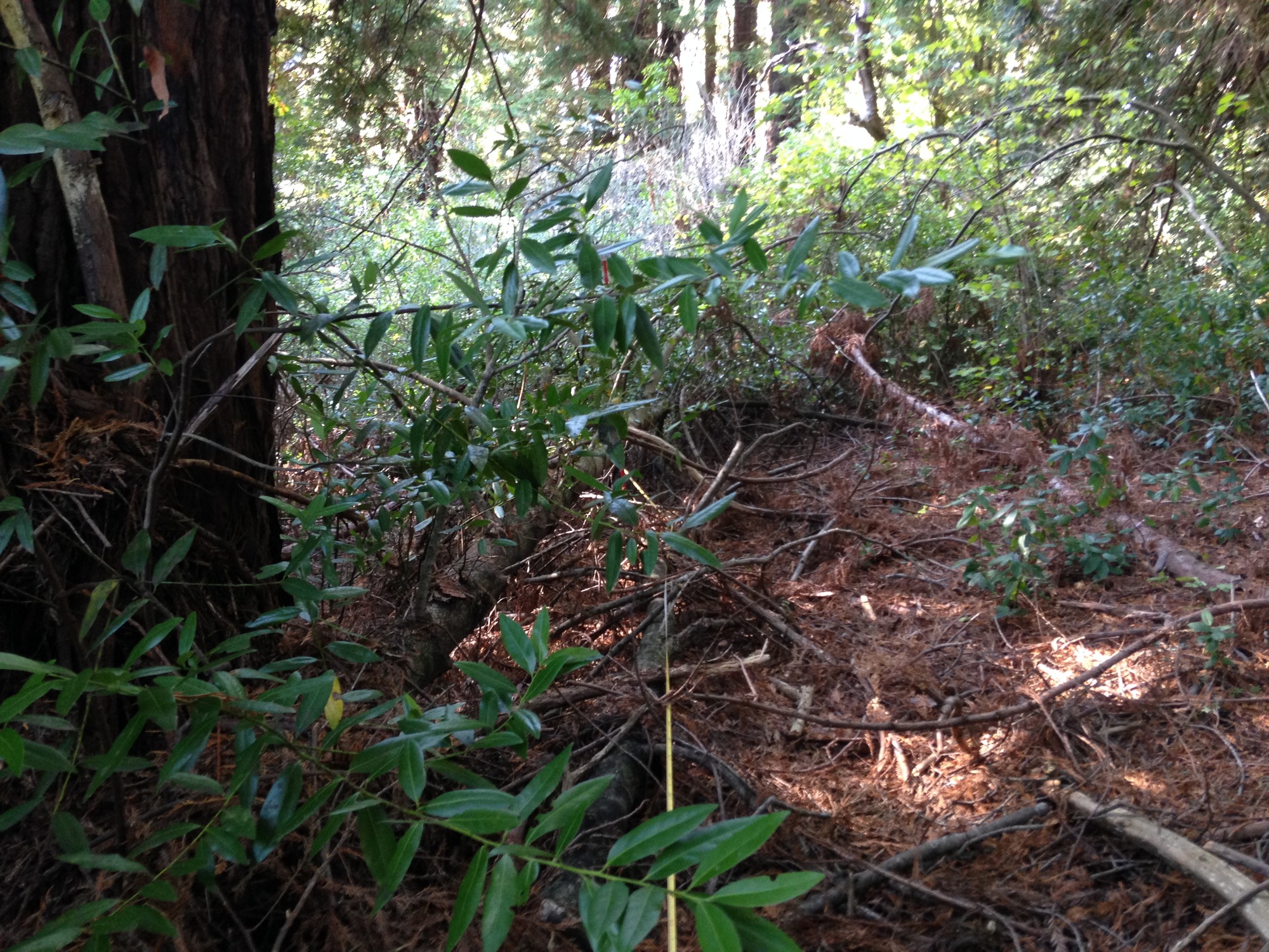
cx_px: 634
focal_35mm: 33
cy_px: 476
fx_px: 1210
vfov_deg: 42.9
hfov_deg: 55.4
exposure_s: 1/20
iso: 160
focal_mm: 4.12
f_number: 2.4
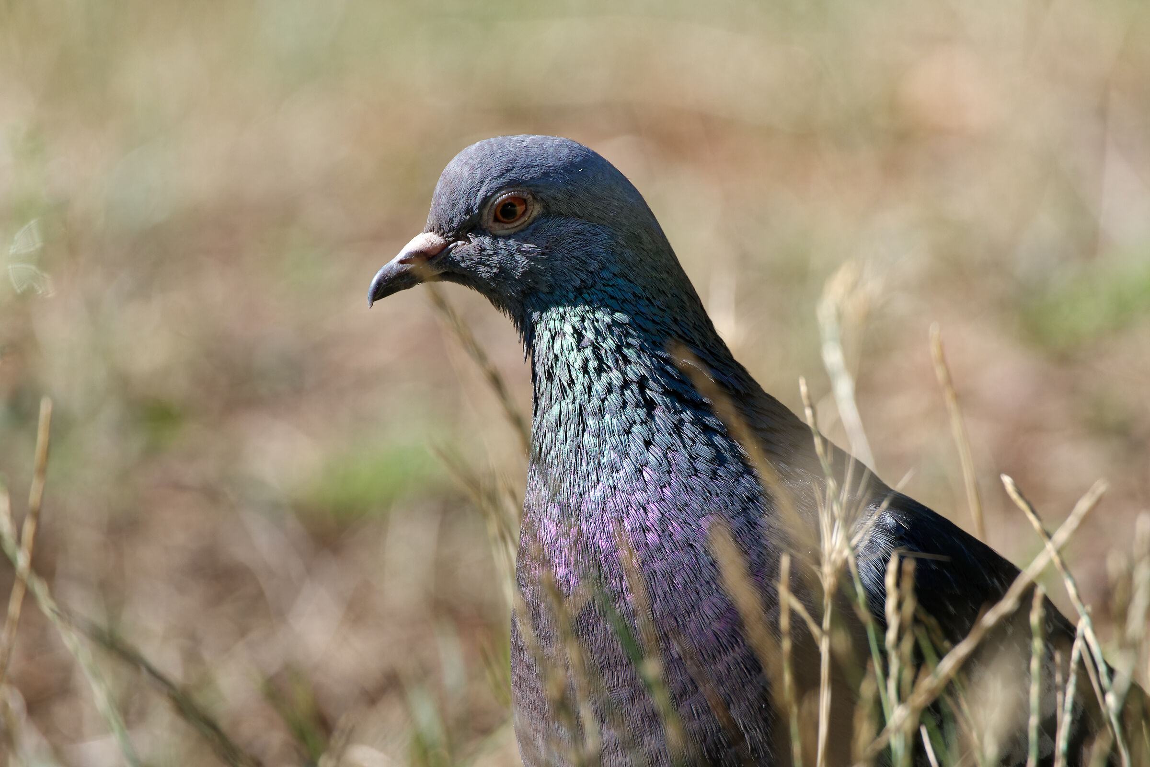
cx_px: 575
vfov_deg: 3.0
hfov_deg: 4.5
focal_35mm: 463
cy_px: 384
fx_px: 14789
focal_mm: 300
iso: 1250
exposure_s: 1/1000
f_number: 7.1
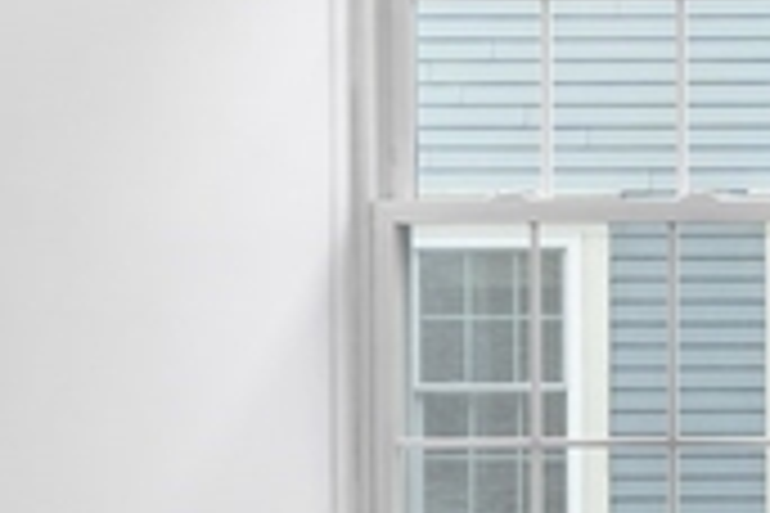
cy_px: 398
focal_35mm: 96
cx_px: 1351
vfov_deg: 14.2
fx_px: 2053
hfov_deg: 17.5
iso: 320
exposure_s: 1/4
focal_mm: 16
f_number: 7.1
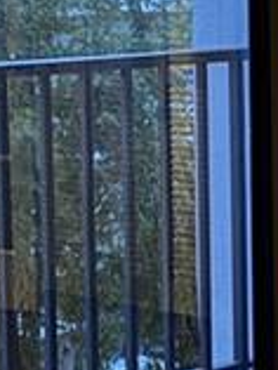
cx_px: 464
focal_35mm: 183
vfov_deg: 10.8
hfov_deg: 7.9
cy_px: 163
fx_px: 1957
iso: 1600
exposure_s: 1/9
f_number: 1.78
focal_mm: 6.76
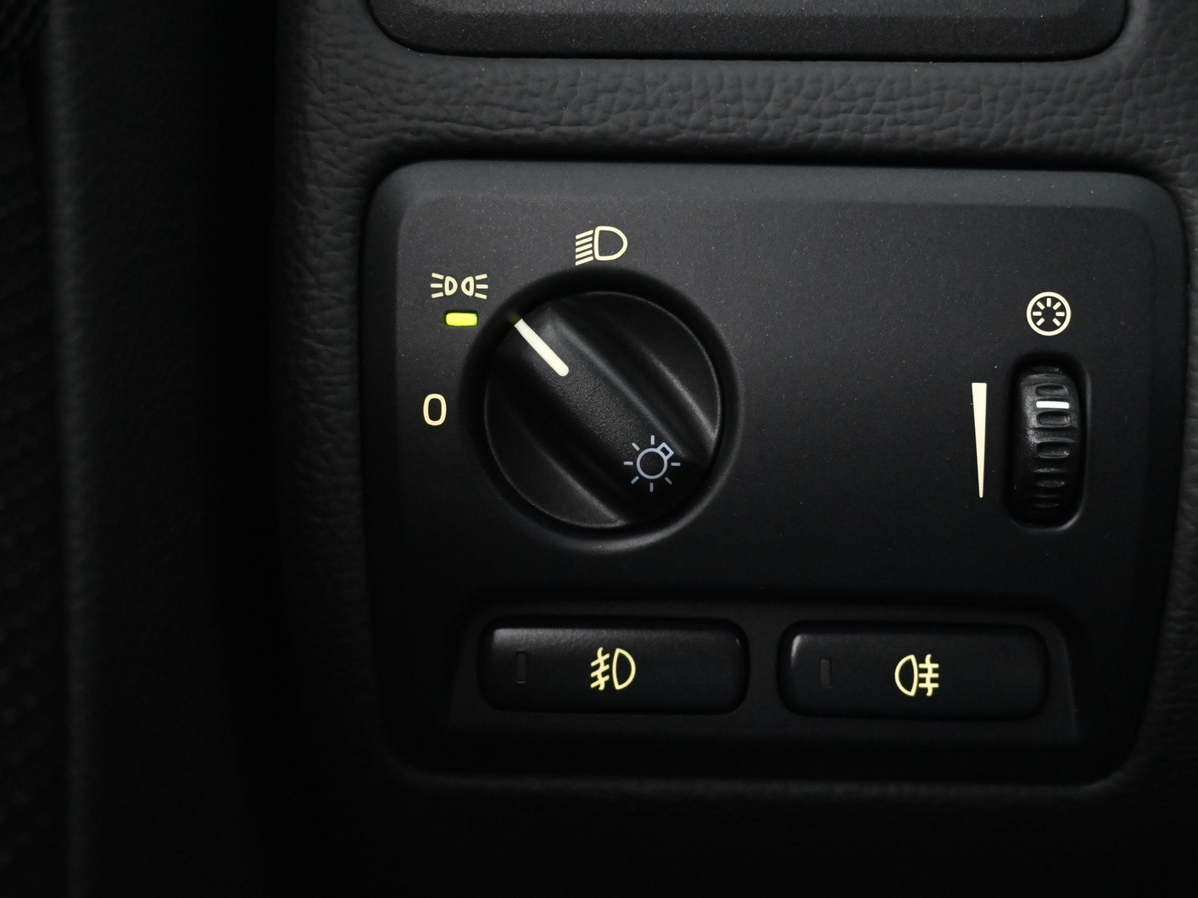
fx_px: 1488
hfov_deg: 43.7
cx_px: 683
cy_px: 446
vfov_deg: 33.6
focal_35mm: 43
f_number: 4.5
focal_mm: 26
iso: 6400
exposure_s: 1/40
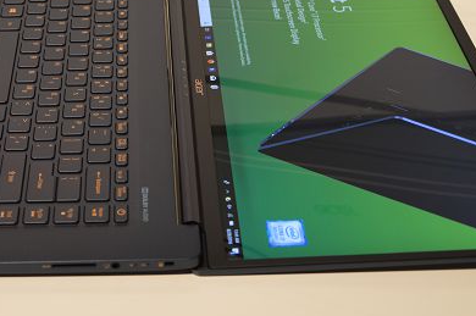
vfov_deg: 18.6
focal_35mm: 72
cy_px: 40
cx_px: 178
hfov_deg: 28.0
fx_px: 951
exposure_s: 1/25
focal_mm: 26
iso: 400
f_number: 4
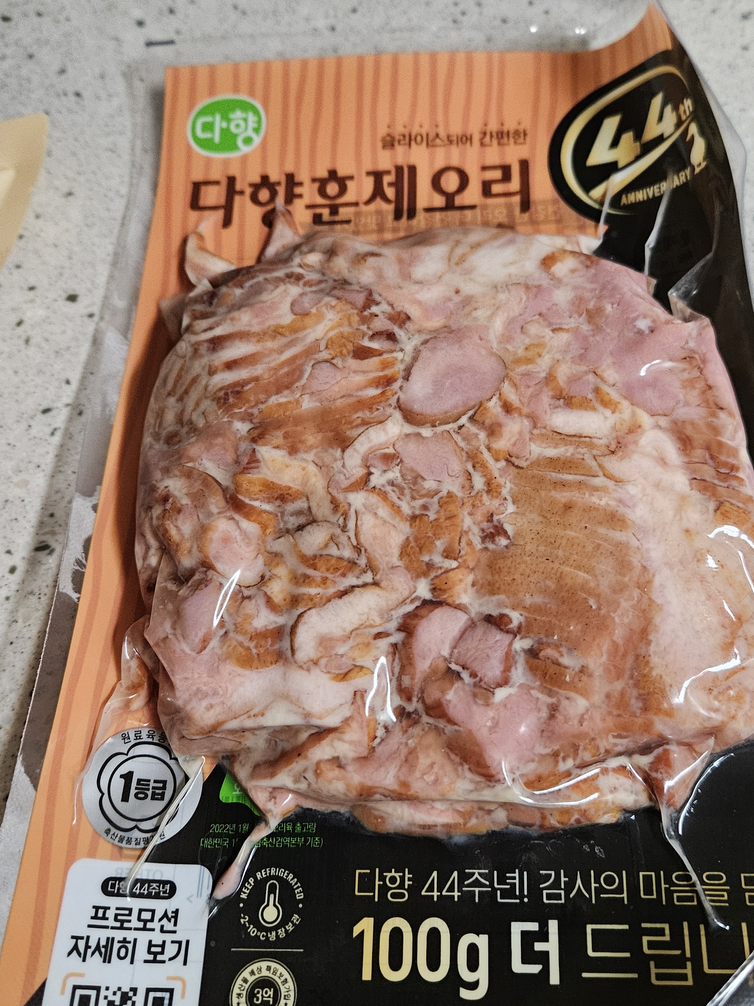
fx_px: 988
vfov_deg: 53.9
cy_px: 467
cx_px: 468
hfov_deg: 41.5
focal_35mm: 34
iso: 1000
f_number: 1.8
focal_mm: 5.4
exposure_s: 1/120
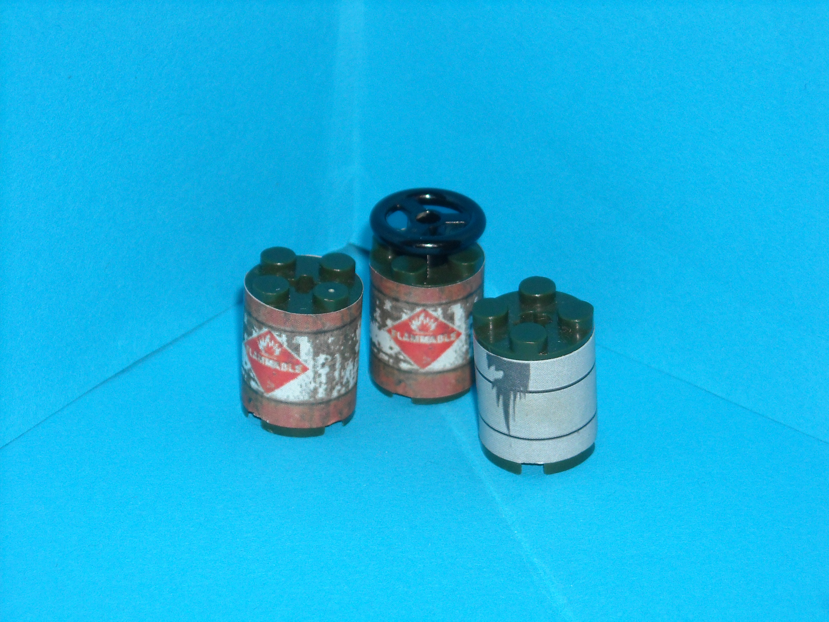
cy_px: 311
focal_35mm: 105
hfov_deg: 18.7
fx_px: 2515
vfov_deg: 14.1
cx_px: 414
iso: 200
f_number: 4.7
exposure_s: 1/125
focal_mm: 17.1
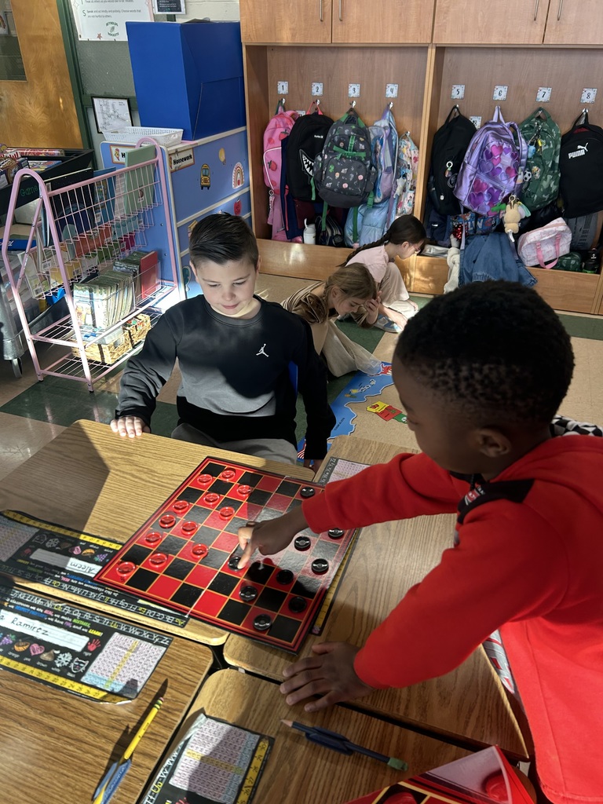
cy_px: 402
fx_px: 604
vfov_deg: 67.3
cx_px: 302
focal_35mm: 26
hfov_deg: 53.1
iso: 80
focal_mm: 5.7
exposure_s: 1/120
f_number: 1.5
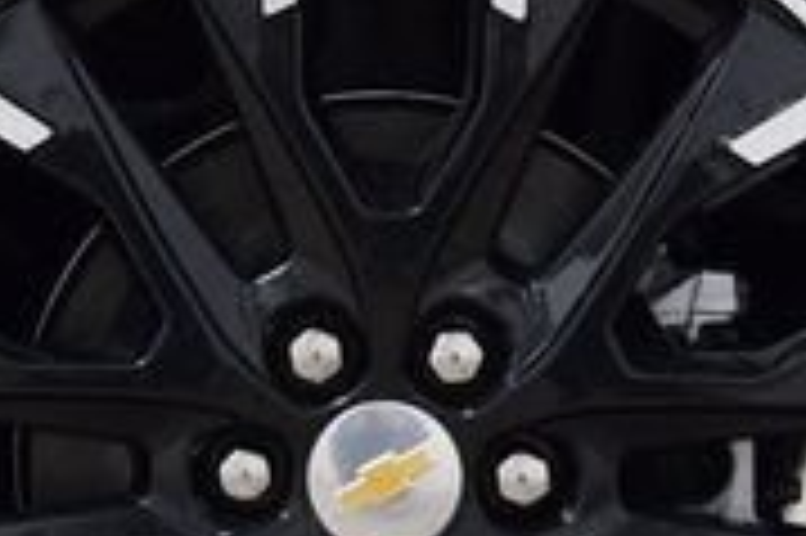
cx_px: 378
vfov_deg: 7.1
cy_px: 444
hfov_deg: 10.7
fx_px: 4317
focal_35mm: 193
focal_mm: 36
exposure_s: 1/15
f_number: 6.3
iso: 640
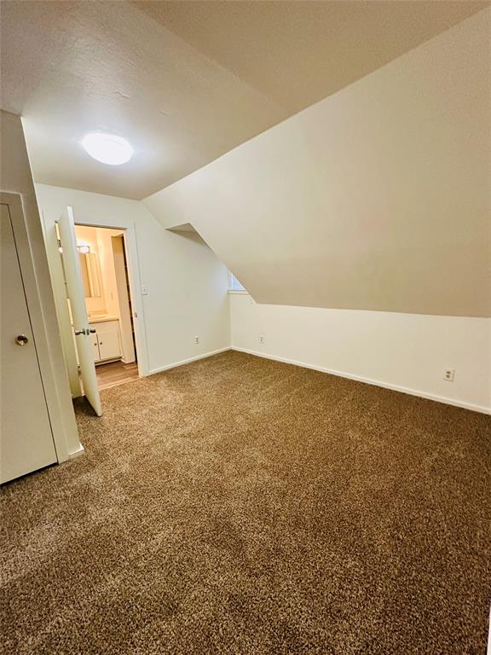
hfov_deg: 85.7
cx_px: 246
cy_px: 328
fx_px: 265
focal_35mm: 14
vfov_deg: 102.1
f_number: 2.2
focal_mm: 2.22
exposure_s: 1/60
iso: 320
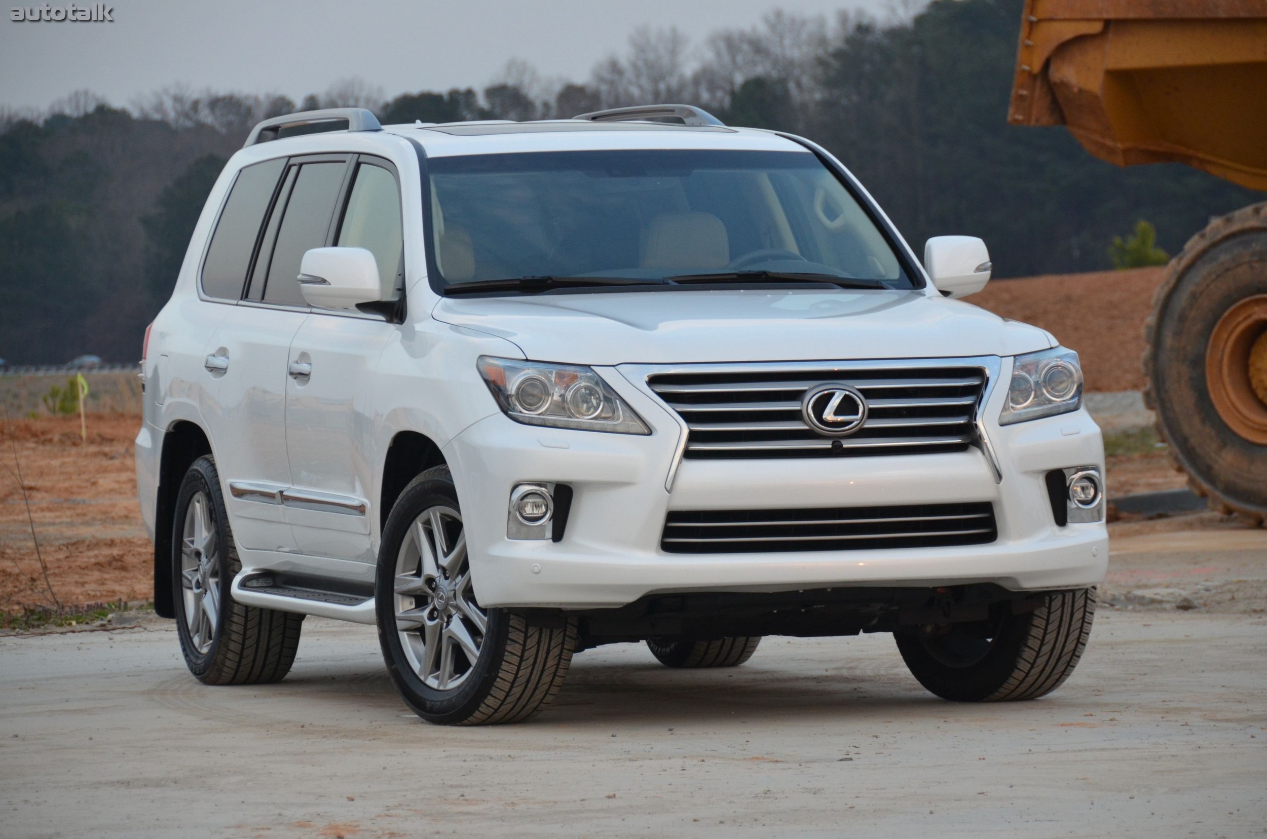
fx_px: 6849
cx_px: 634
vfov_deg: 7.0
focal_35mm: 195
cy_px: 420
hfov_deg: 10.6
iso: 1000
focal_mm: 130
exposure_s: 1/500
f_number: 5.6
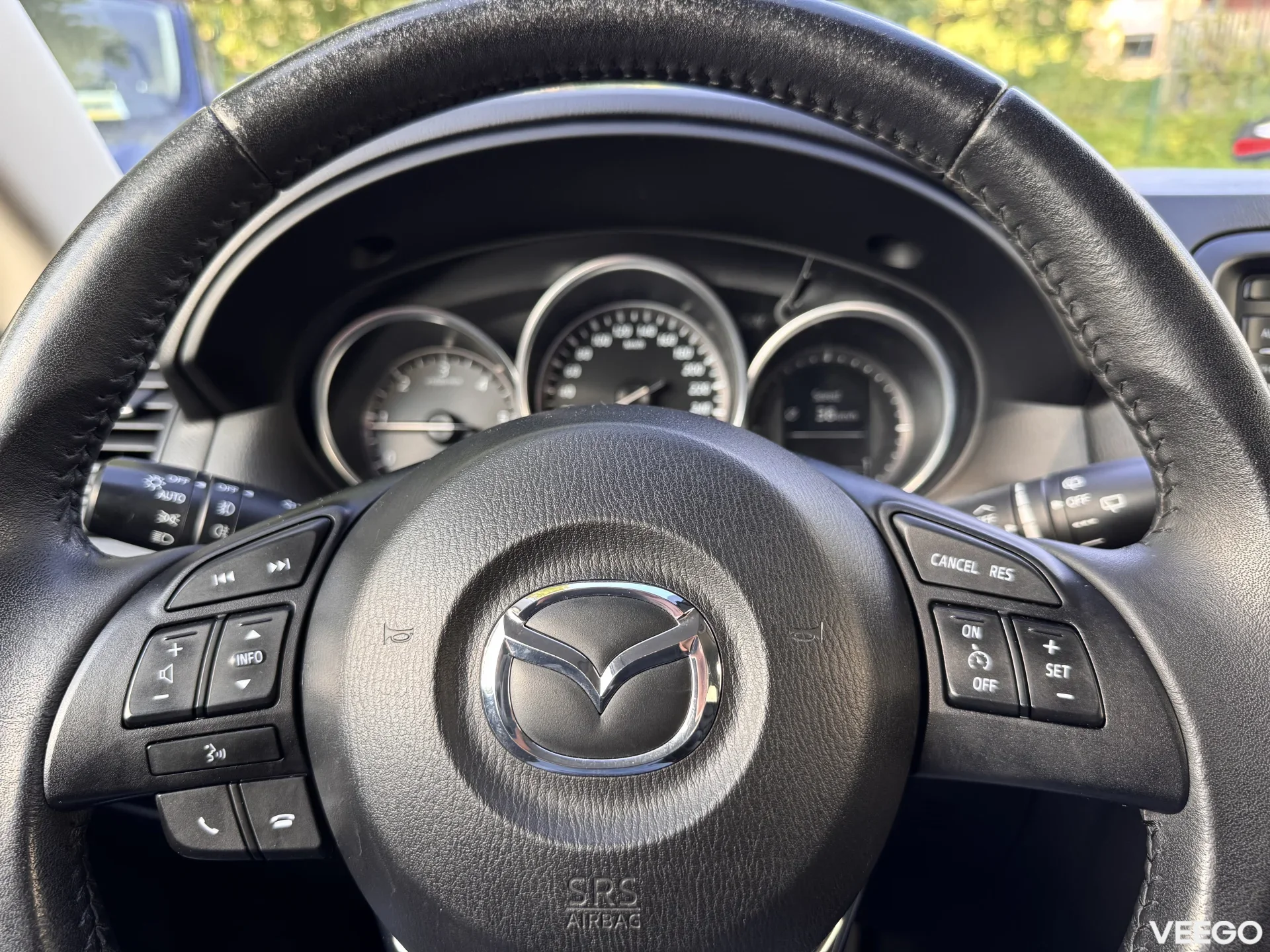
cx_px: 635
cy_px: 476
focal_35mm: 24
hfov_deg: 71.6
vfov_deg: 56.8
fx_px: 881
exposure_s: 1/121
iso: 200
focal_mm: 6.76
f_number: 1.78
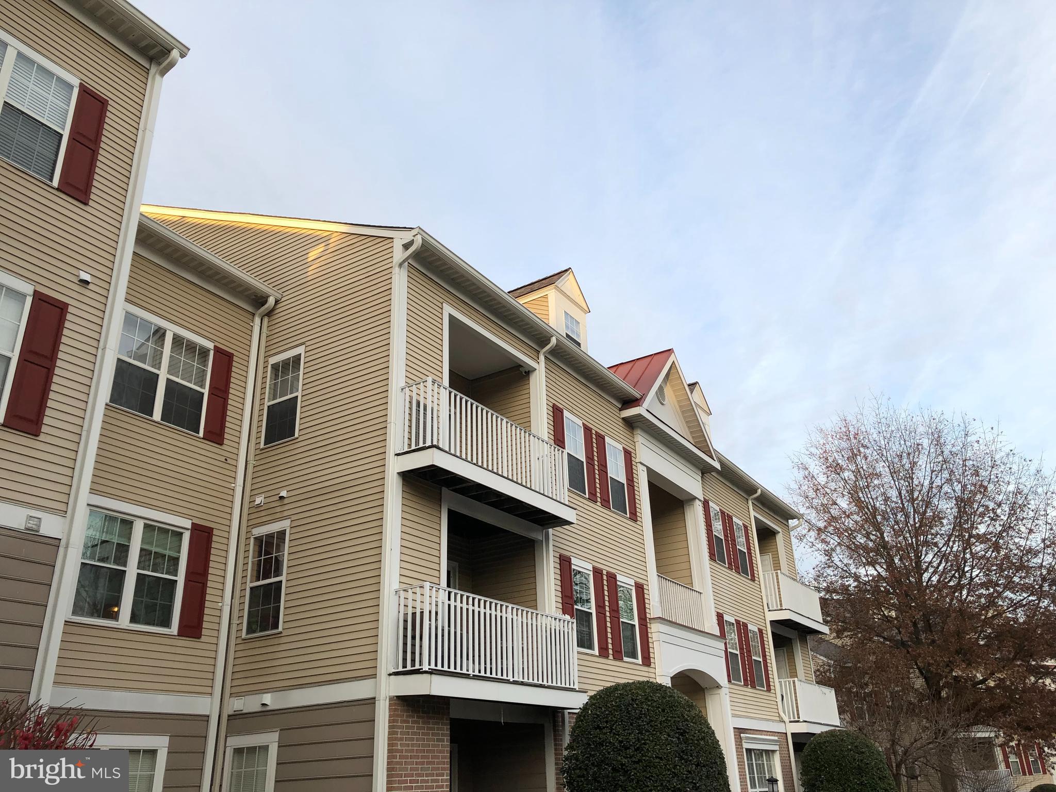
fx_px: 854
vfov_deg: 49.7
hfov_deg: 63.4
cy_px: 396
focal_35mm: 28
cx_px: 528
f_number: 1.8
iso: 20
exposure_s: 1/233
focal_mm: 4
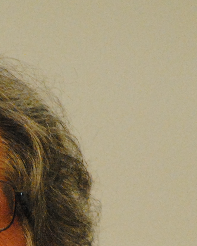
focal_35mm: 843
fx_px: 6141
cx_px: -16
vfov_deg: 2.3
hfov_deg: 1.8
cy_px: 341
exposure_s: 1/60
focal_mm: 120
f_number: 4.8
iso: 1600
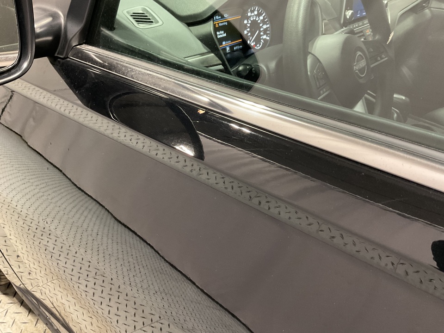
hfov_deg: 61.7
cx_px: 222
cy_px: 166
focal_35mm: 29
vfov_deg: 48.2
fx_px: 372
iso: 200
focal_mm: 3
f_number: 1.8
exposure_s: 1/33
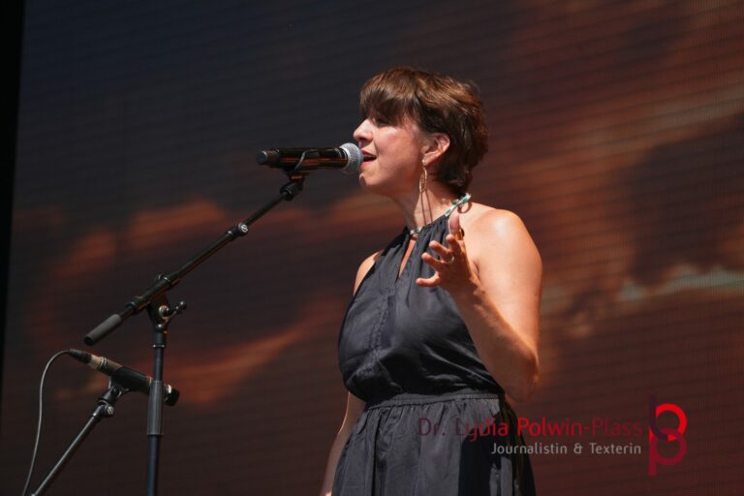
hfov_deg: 7.8
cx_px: 372
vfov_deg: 5.2
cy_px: 248
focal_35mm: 262
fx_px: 5425
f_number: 6.3
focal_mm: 175
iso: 100
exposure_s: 1/320
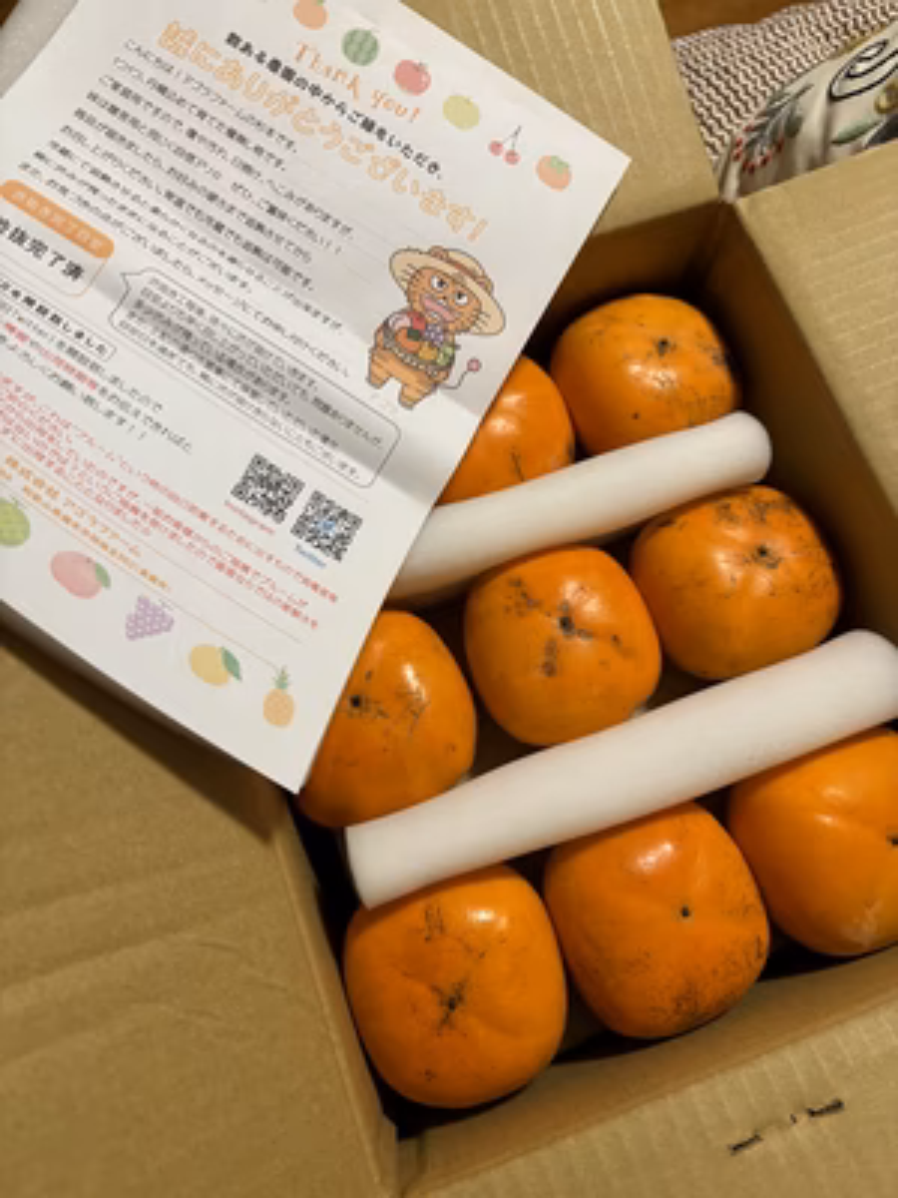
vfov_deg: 67.3
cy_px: 599
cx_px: 449
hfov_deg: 53.1
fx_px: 899
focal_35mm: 26
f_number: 1.6
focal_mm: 5.96
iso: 160
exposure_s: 1/60
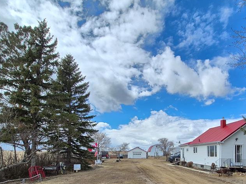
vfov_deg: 58.7
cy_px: 146
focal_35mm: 21
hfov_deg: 77.9
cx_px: 150
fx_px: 149
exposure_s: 1/1116
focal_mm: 1.74
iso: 50
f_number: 2.2
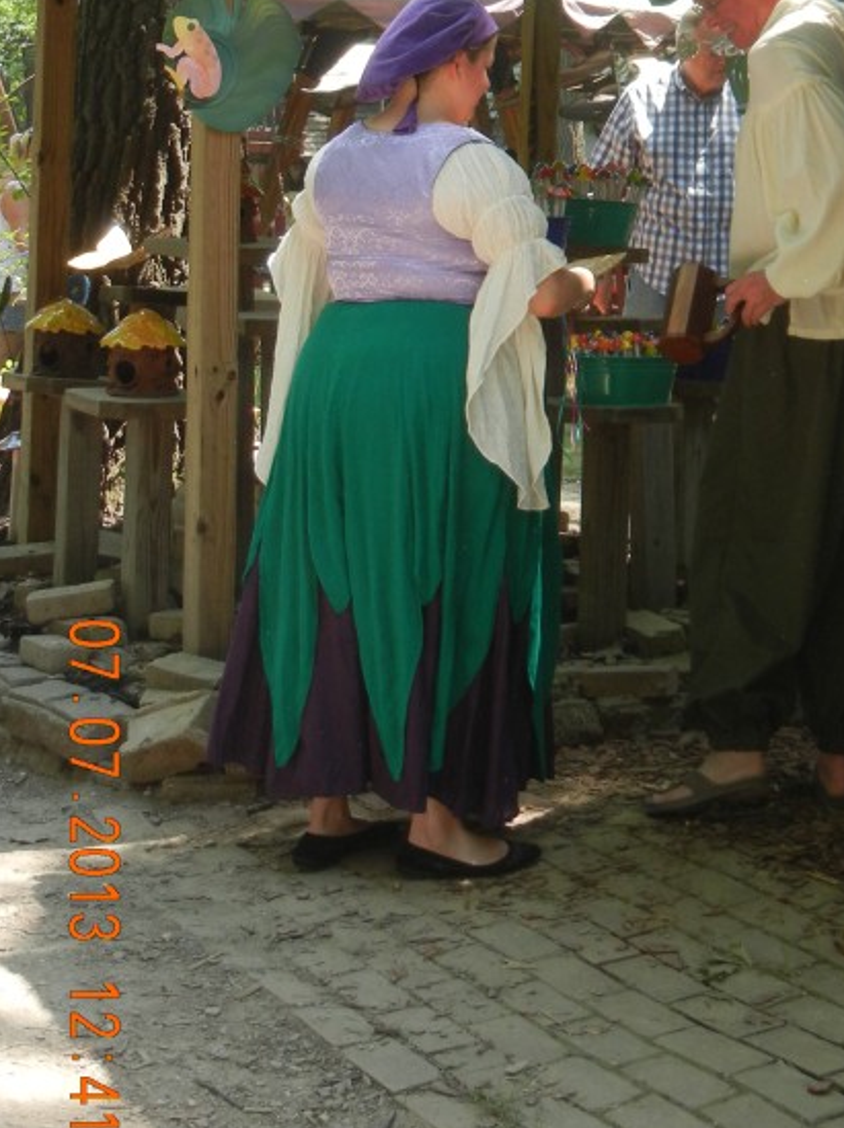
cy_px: 214
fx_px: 2734
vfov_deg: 22.9
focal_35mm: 84
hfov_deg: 17.4
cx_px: 719
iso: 160
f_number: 3.8
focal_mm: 8.1
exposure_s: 1/173
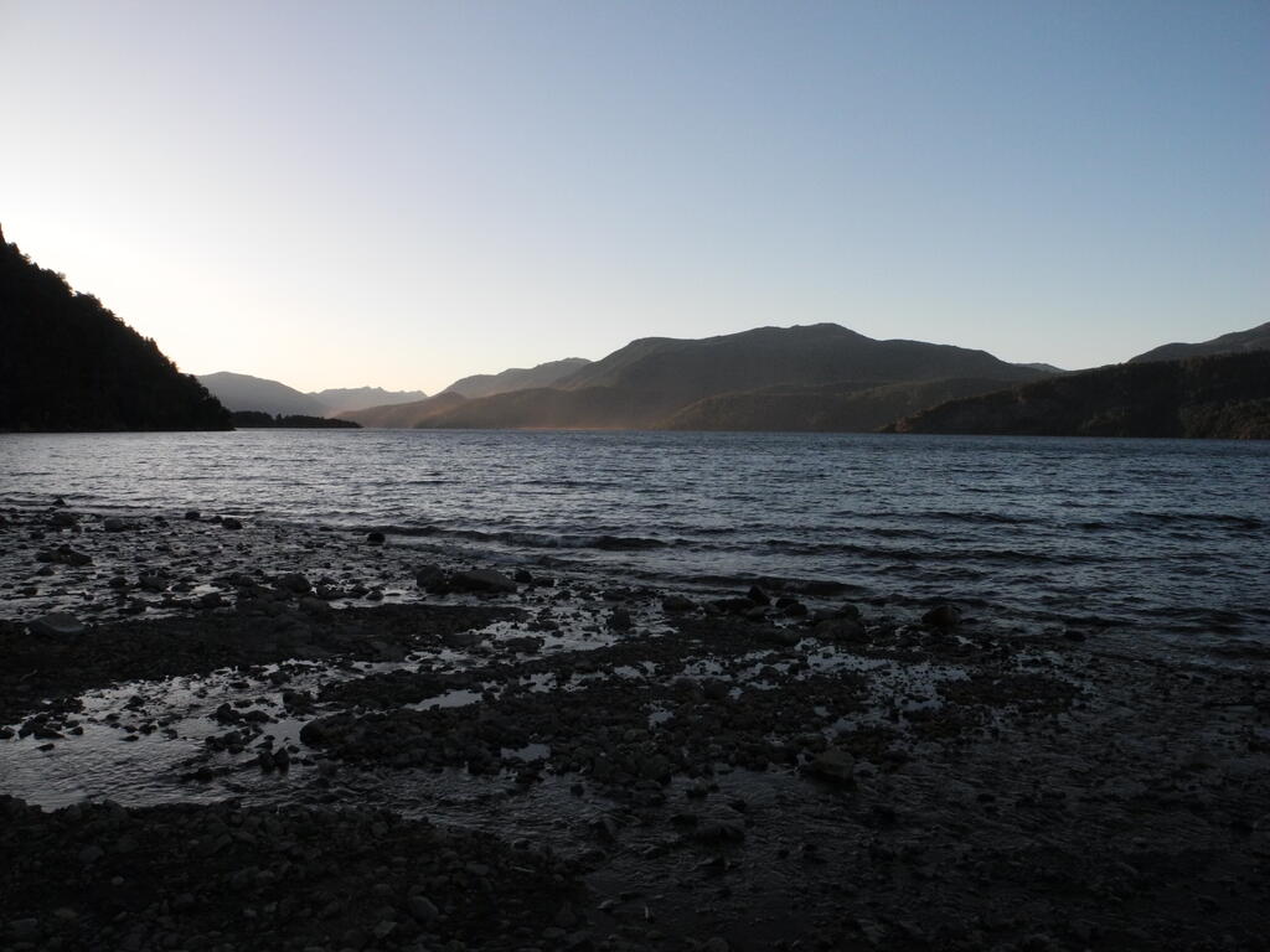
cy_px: 476
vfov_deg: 49.7
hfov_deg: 63.4
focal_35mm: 28
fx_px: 1027
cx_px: 635
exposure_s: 1/1000
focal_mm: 6
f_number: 5
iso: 400
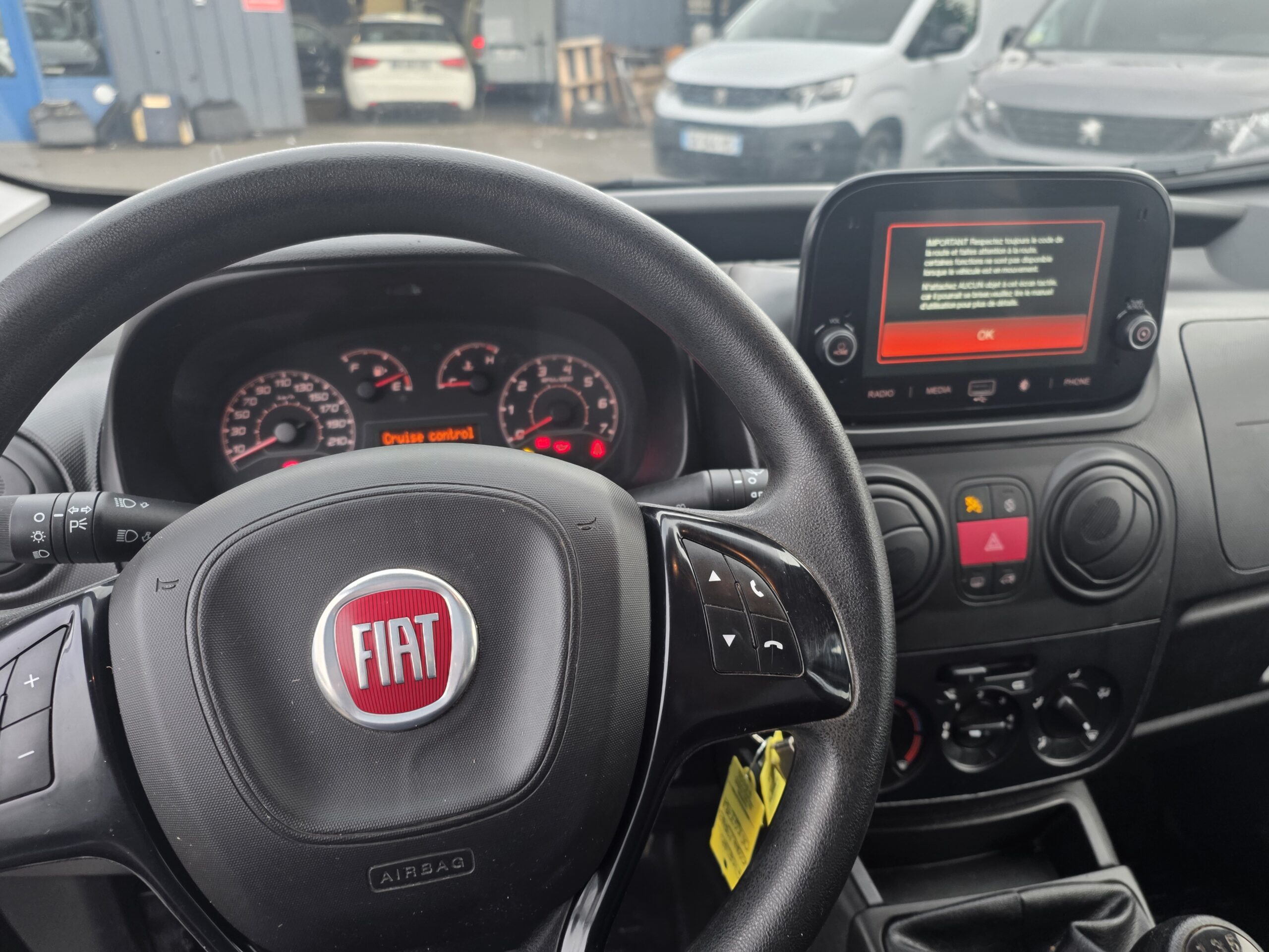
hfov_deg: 73.9
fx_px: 843
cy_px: 476
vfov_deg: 58.9
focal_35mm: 23
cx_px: 634
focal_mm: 6.25
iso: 160
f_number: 1.7
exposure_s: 1/100
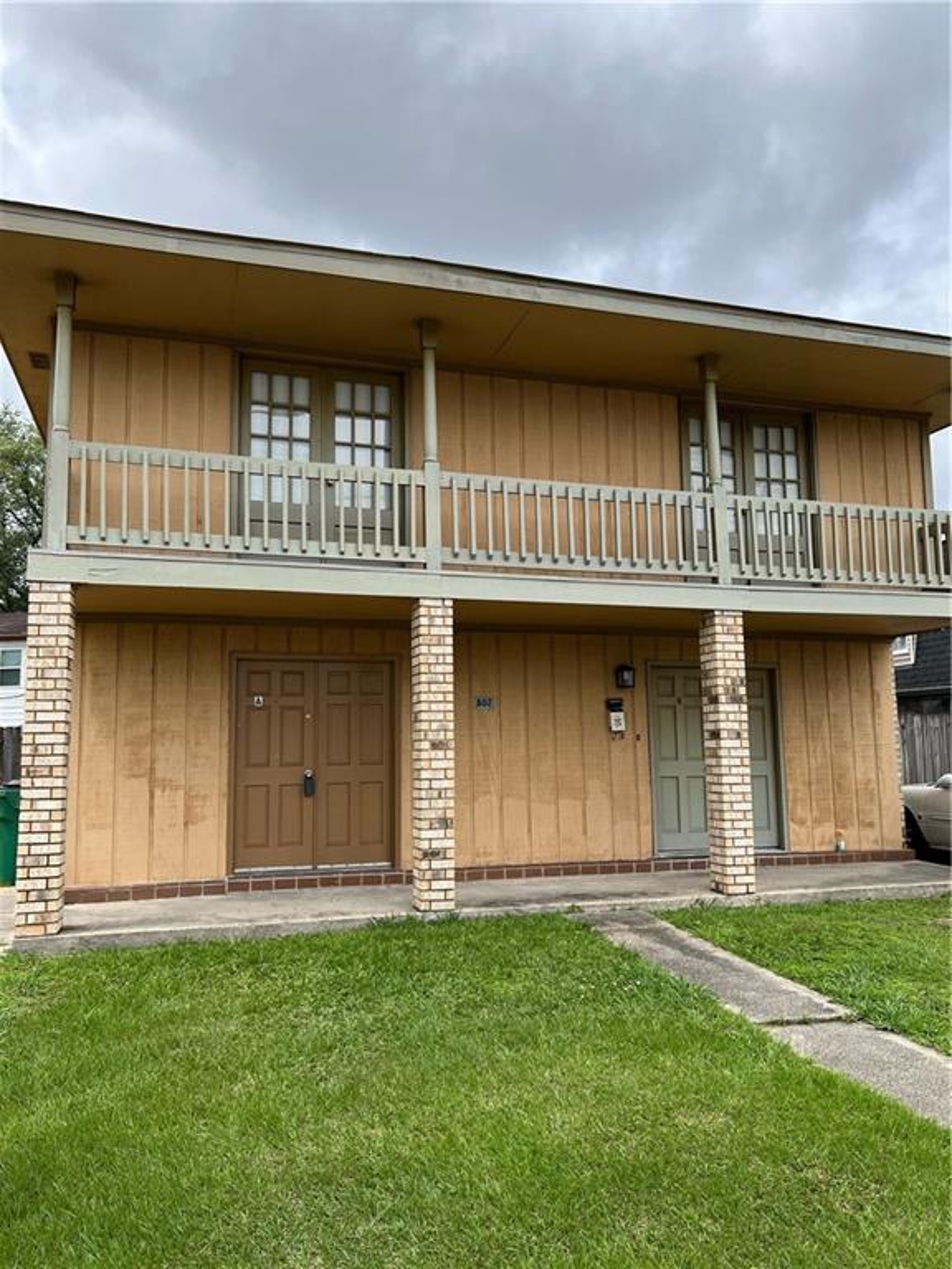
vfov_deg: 67.3
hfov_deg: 53.1
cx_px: 476
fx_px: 953
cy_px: 634
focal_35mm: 26
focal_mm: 5.7
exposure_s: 1/2994
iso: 50
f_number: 1.5
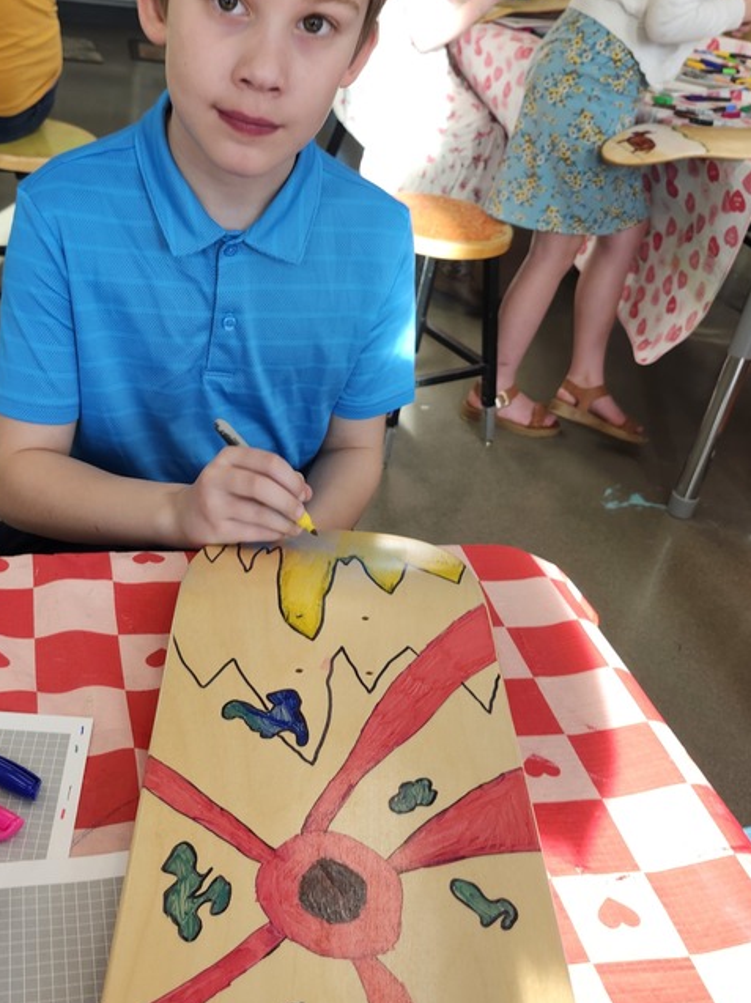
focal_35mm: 37
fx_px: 1071
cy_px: 482
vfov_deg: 50.2
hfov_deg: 38.3
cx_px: 260
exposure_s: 1/120
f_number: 1.8
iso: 40
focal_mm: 5.54
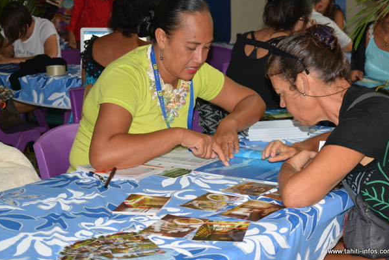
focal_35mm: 77
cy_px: 125
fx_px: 832
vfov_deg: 17.7
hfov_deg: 26.3
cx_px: 196
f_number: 5.3
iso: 1000
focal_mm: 48
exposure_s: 1/60
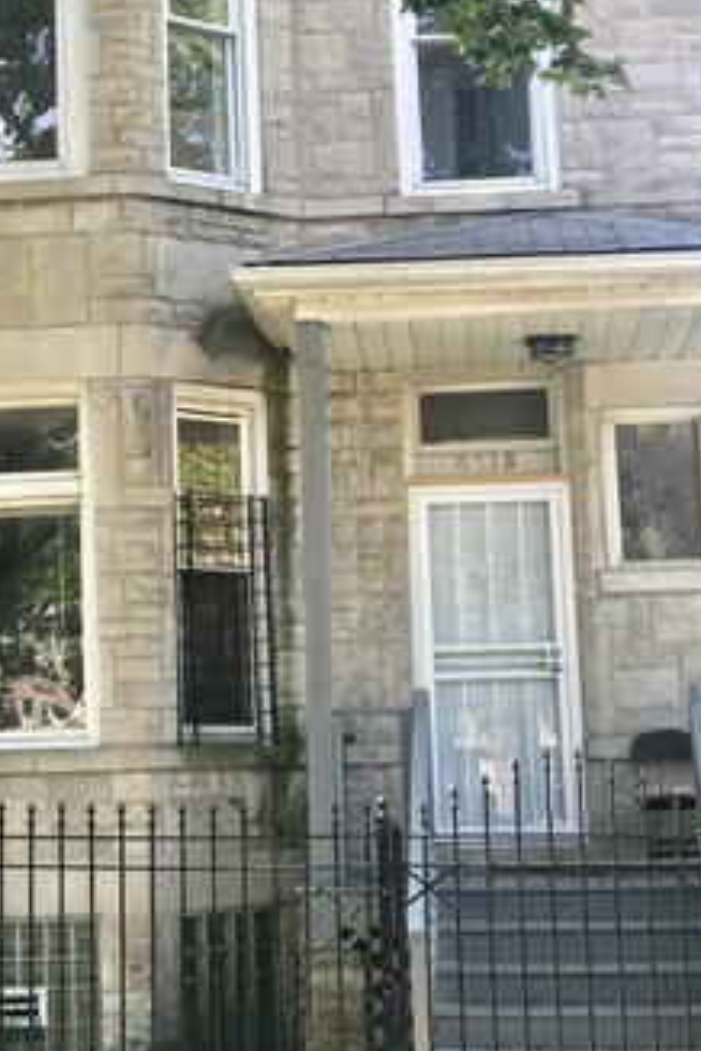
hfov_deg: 15.6
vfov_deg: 23.2
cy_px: 321
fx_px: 2541
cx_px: 190
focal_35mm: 87
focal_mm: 6.6
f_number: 2.8
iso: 20
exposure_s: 1/132
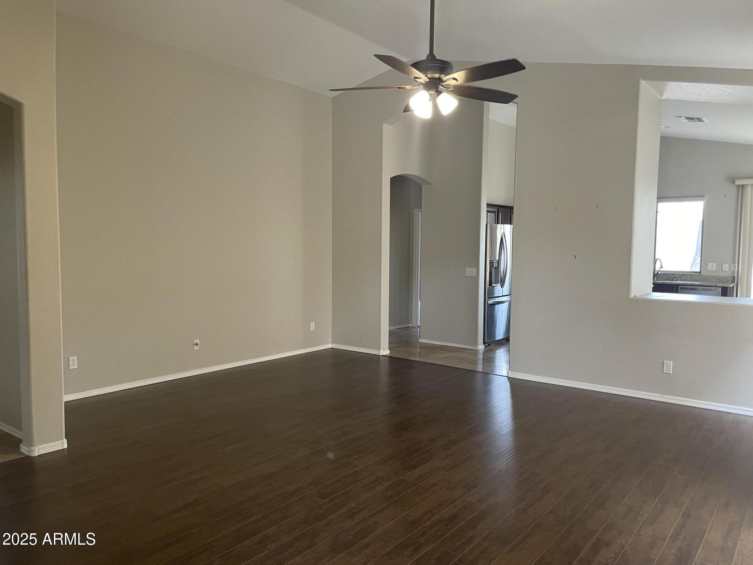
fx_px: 566
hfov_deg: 67.3
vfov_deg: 53.1
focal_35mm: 26
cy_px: 282
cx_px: 376
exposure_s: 1/60
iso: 200
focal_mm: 4.2
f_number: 1.6
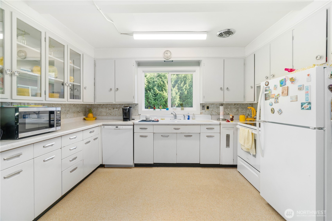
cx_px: 166
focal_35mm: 16
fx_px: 148
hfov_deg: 96.7
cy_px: 110
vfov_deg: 73.7
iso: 1000
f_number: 9
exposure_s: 1/8
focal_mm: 16
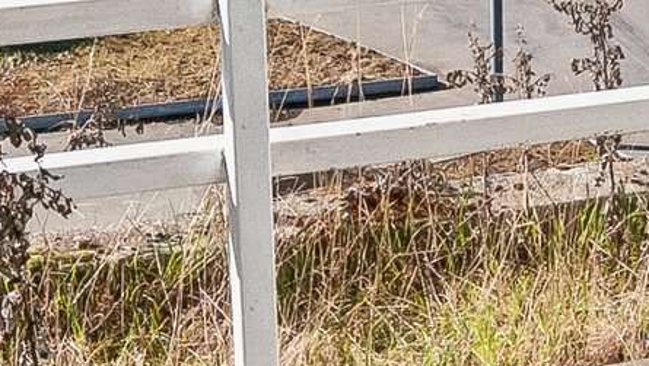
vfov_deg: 9.5
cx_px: 462
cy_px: 35
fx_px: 2187
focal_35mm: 127
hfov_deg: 16.8
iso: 200
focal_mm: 12
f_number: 10
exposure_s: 1/500
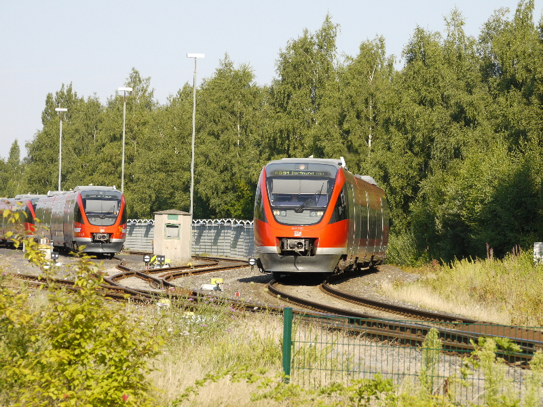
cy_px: 204
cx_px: 272
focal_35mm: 194
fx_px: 3043
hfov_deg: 10.2
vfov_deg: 7.7
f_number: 10
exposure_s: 1/500
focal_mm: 97
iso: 400
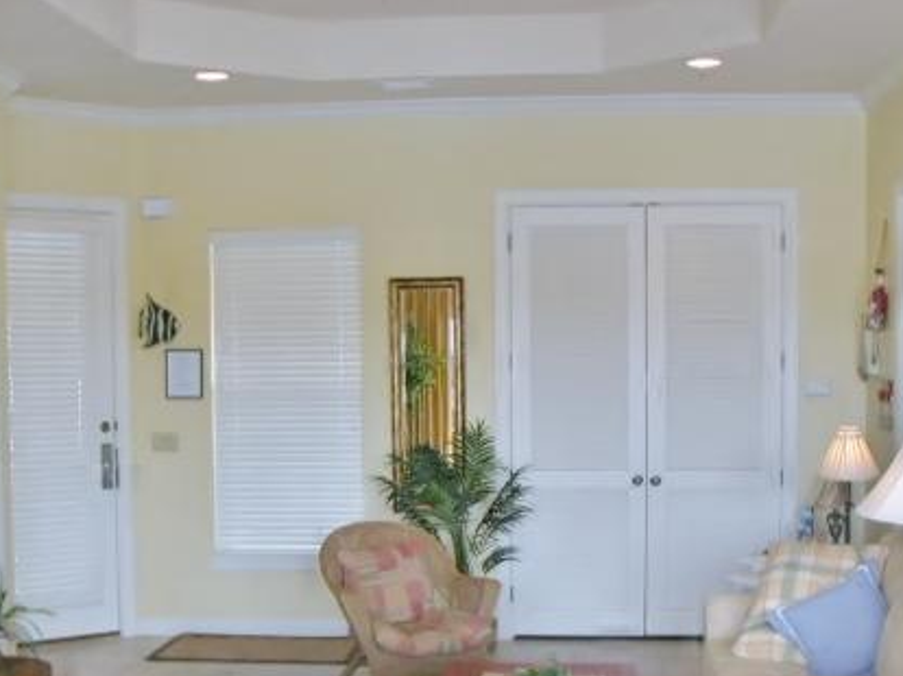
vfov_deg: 26.8
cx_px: 467
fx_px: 1408
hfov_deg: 35.6
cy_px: 464
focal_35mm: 54
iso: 100
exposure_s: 1/76.2
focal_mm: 8.9
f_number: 3.2
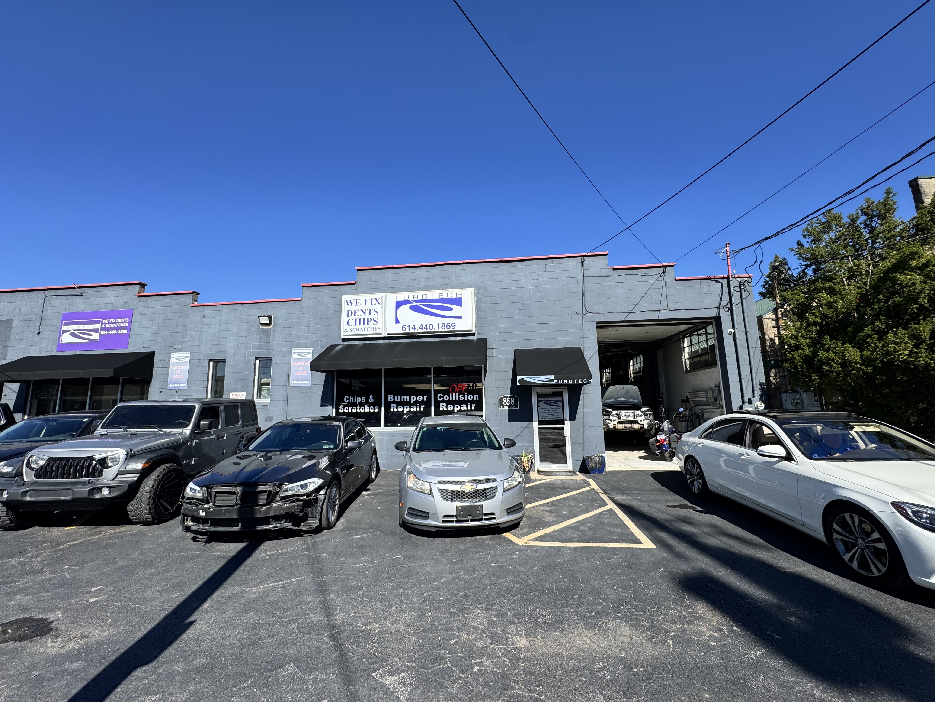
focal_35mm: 14
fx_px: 378
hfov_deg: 102.1
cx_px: 468
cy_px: 351
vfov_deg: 85.7
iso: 50
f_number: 2.2
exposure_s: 1/1789
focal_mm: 2.2
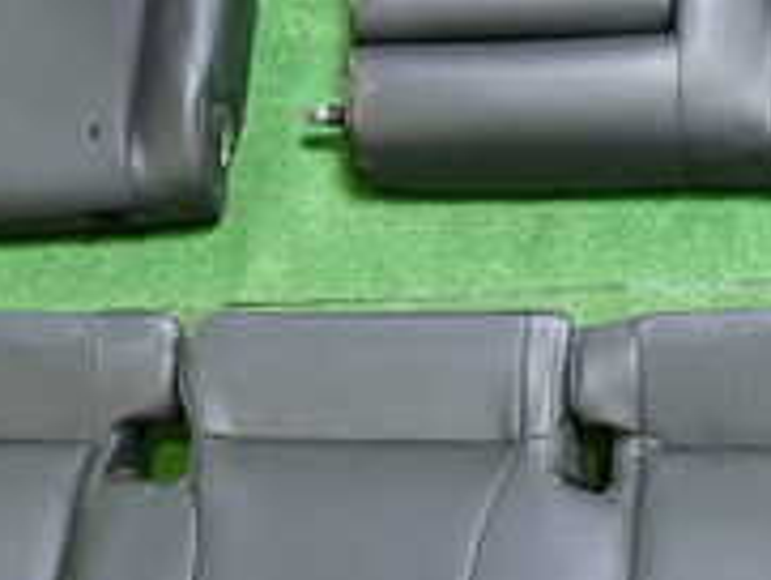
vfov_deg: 17.8
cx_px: 298
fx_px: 1850
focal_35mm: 83
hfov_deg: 23.5
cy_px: 341
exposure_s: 1/30
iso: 320
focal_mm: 4.5
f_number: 2
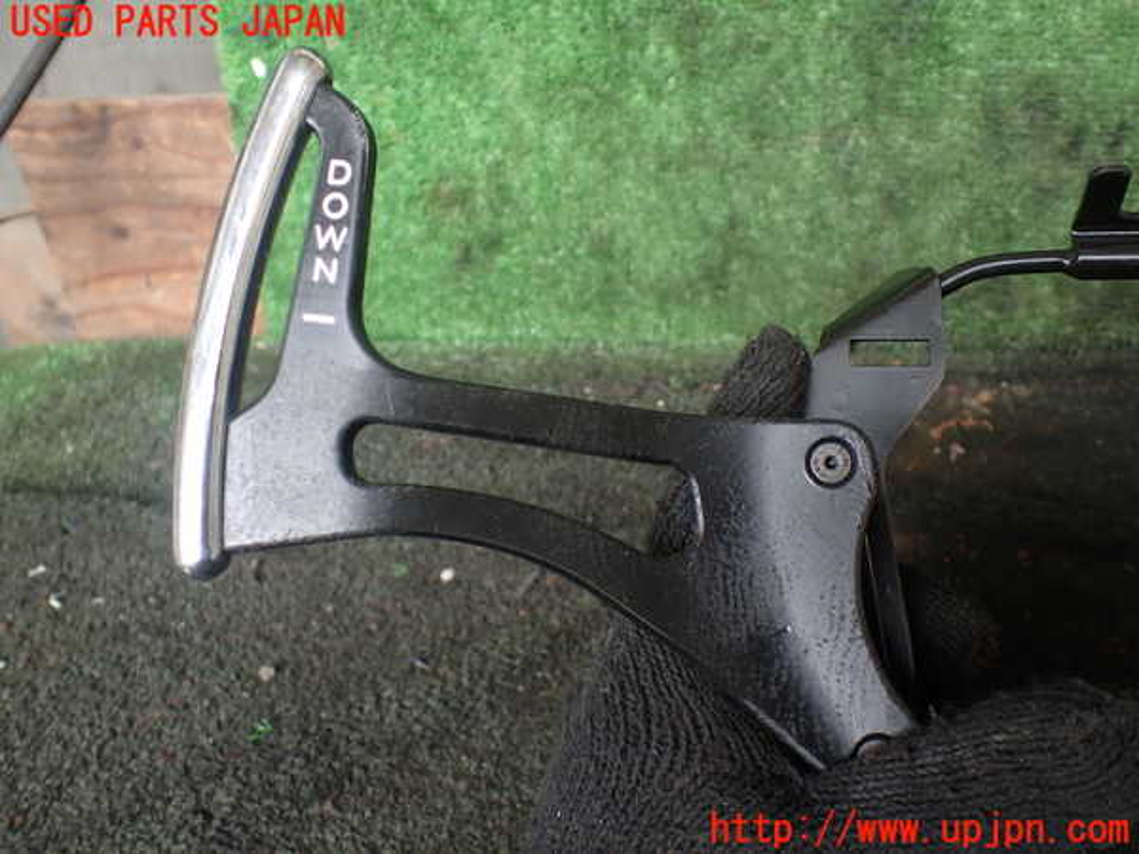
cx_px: 570
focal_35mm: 30
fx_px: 987
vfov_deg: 46.8
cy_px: 427
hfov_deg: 60.0
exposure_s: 1/125
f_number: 2.3
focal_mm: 5.4
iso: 160
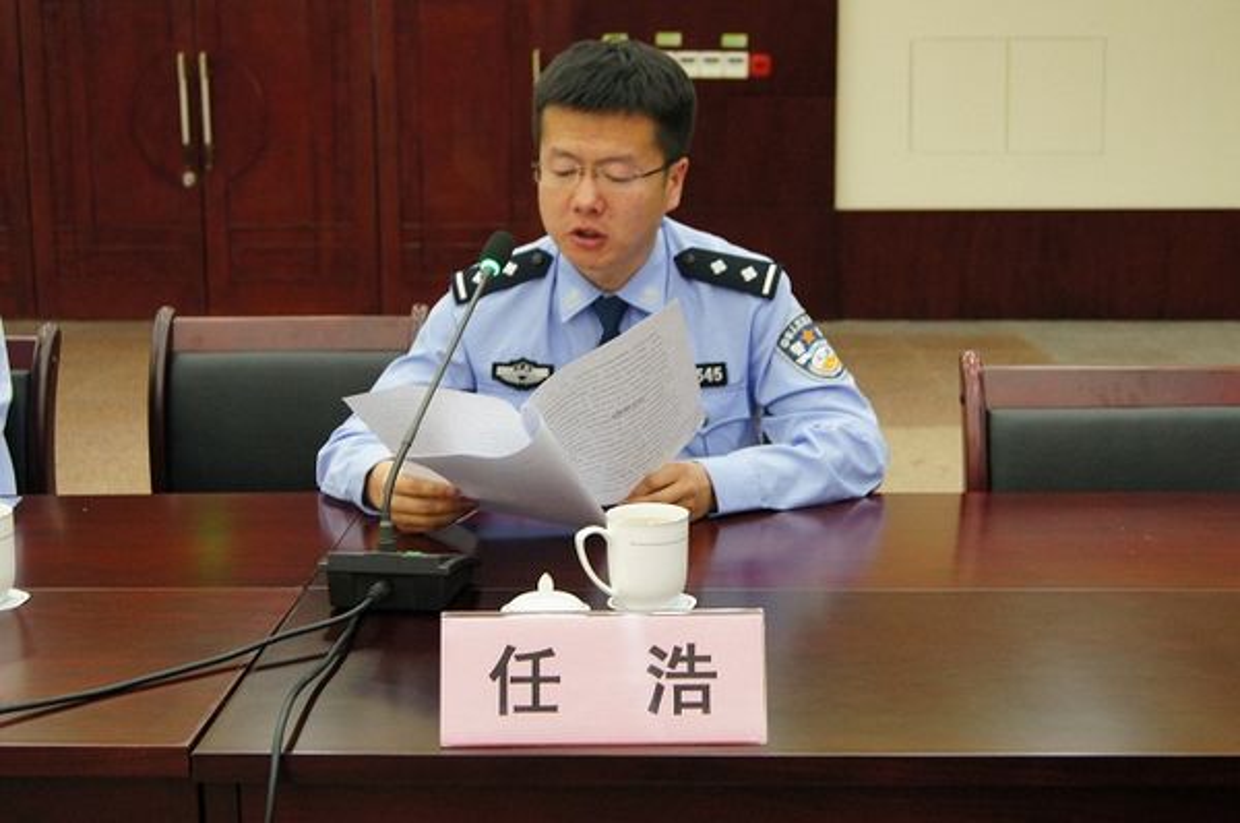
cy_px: 412
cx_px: 620
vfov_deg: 25.7
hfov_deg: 37.9
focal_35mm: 52
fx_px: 1805
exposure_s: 1/40
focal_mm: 35
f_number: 5
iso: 1600
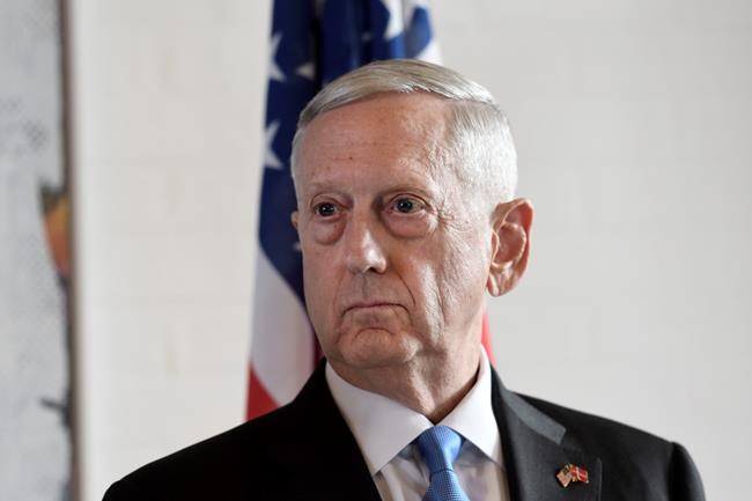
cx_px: 376
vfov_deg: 5.1
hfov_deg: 7.6
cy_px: 250
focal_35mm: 270
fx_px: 5638
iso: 1600
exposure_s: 1/250
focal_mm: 180
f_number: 2.8
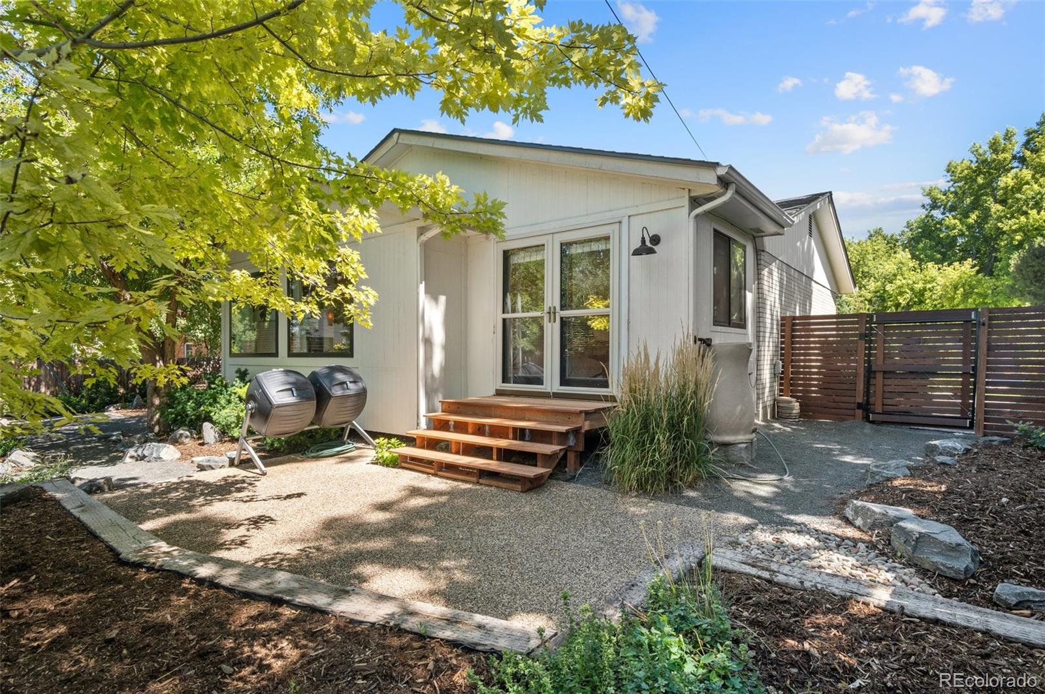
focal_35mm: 17
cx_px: 522
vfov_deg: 70.3
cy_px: 347
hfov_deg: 93.3
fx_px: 493
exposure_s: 1/40
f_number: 8
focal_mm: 17
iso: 400
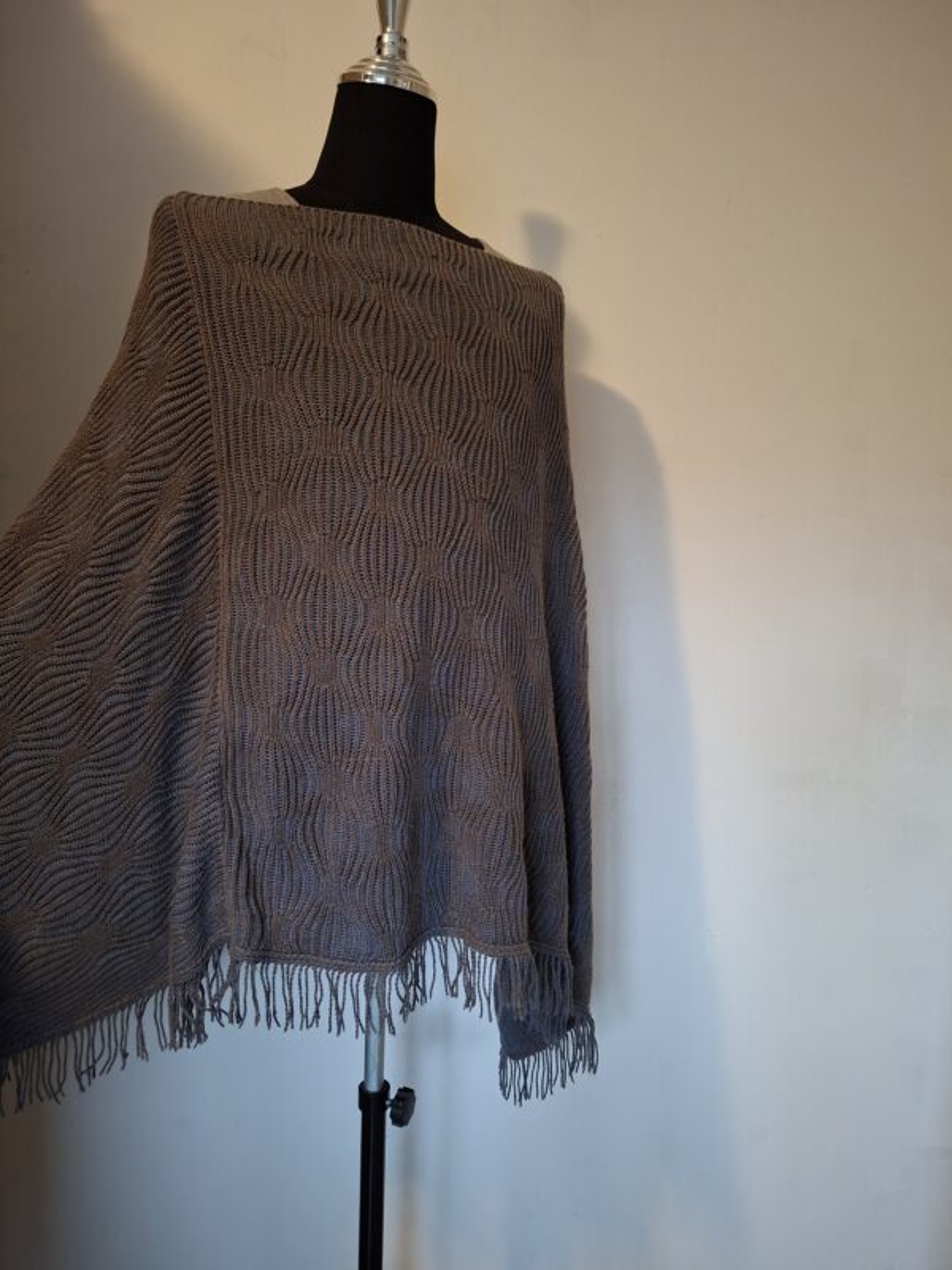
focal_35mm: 23
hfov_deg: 58.9
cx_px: 476
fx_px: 843
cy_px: 635
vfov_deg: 73.9
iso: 640
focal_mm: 5.54
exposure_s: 1/25
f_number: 1.8
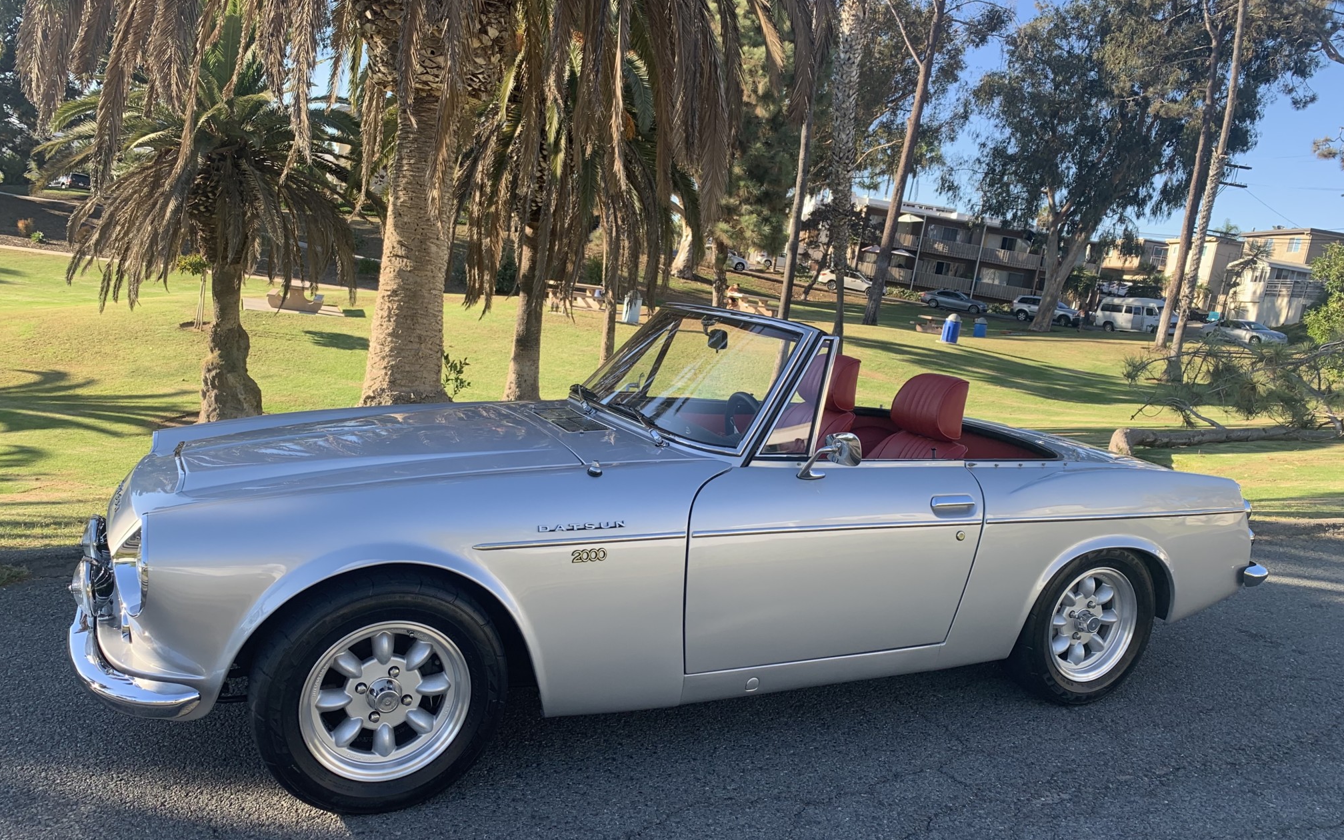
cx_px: 679
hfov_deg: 66.5
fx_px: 1026
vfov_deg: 44.5
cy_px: 431
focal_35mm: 28
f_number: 1.8
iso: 25
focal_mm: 4.25
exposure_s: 1/408
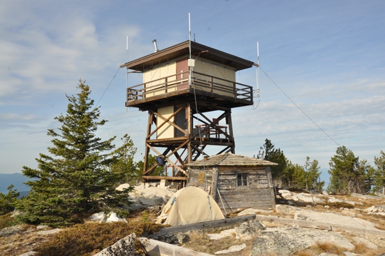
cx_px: 192
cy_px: 128
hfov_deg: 57.3
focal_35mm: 33
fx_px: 353
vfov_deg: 39.9
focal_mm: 22
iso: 200
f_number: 13
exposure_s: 1/160
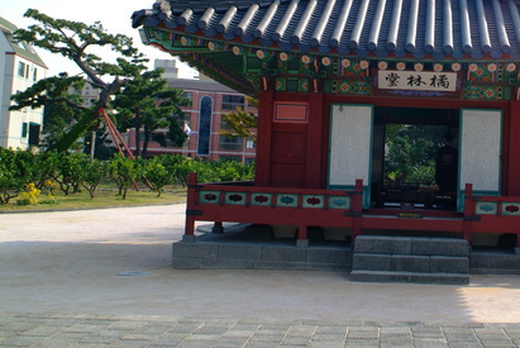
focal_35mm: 51
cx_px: 426
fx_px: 737
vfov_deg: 26.2
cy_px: 91
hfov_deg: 37.3
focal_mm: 20
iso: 100
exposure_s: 1/180
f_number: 6.7
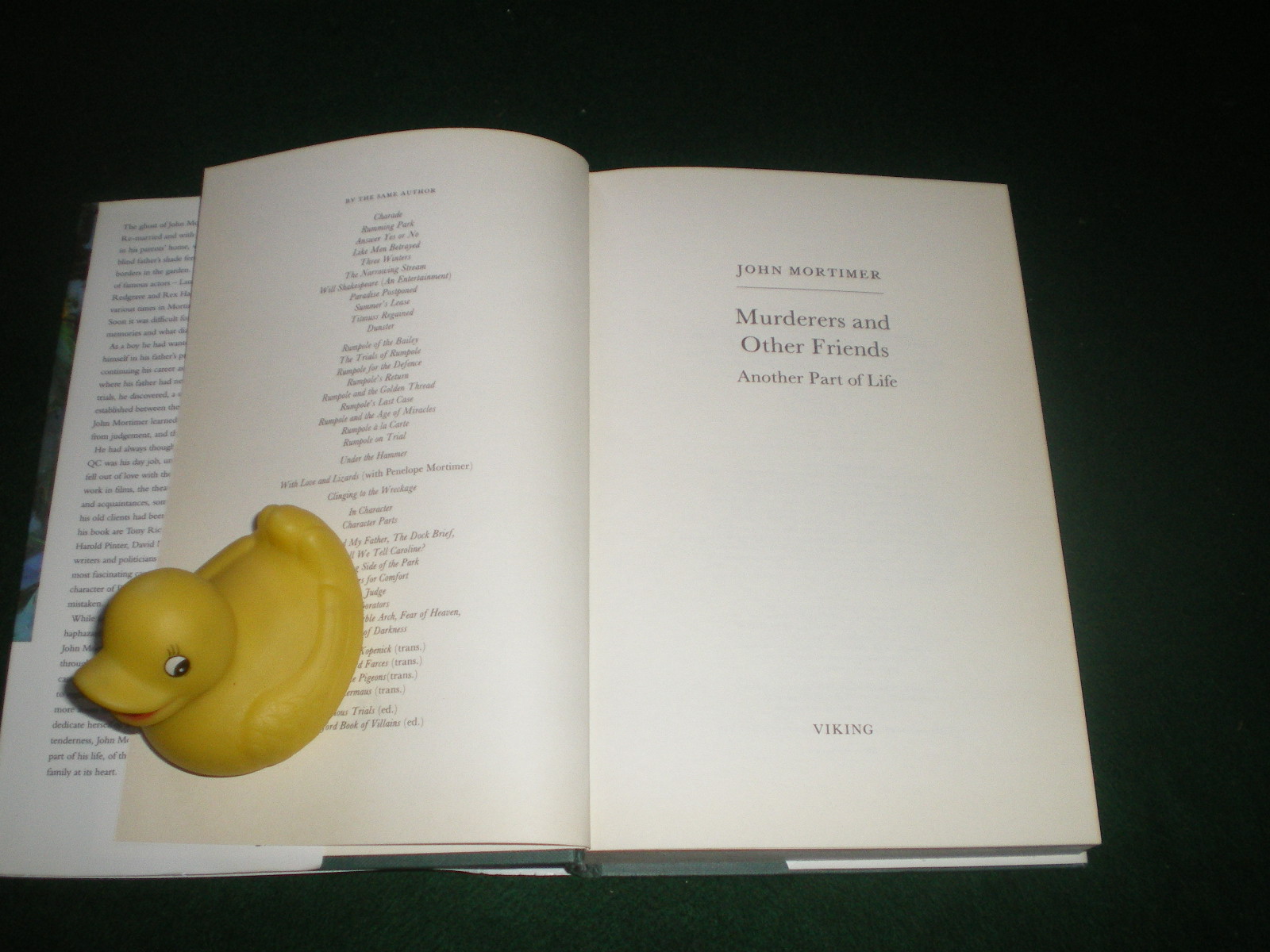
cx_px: 635
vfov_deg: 37.7
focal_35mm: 38
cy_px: 476
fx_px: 1394
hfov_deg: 49.0
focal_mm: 6.3
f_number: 3.1
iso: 200
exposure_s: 1/50
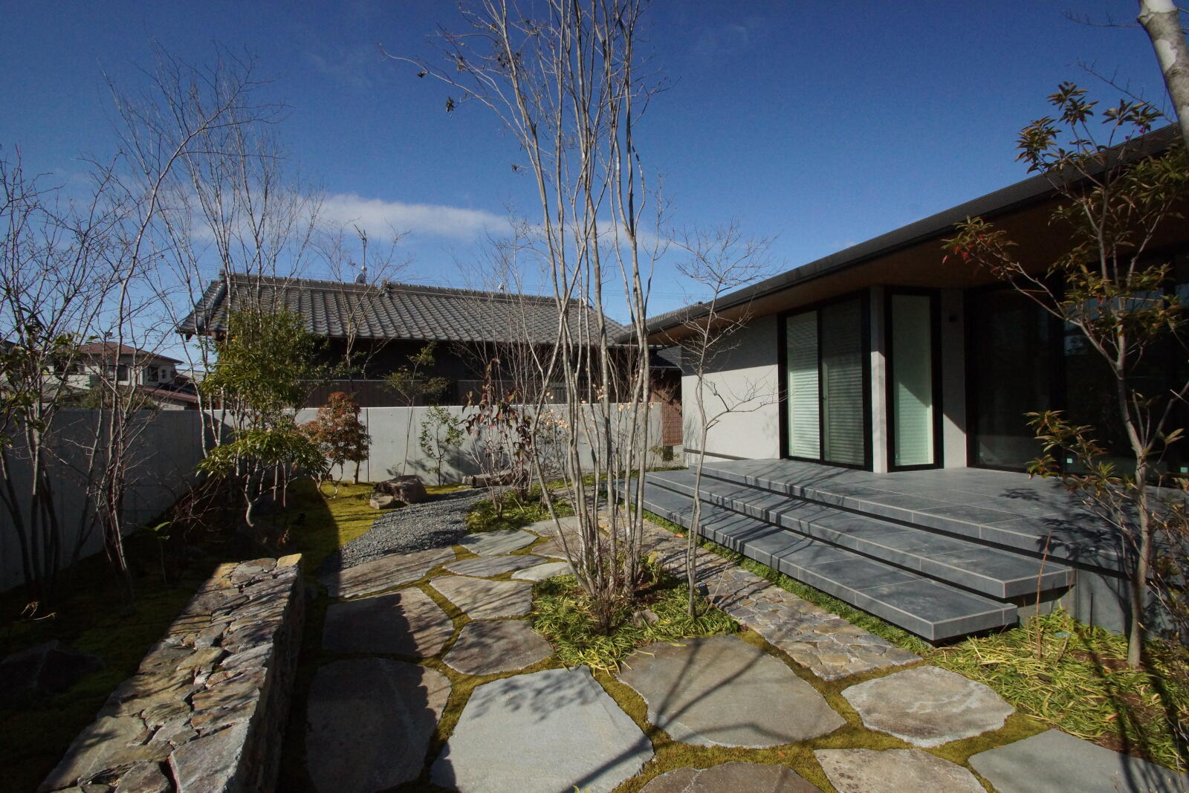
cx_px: 594
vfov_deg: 77.3
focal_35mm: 15
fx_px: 495
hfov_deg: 100.4
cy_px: 396
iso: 1600
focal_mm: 10
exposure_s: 1/2000
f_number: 11
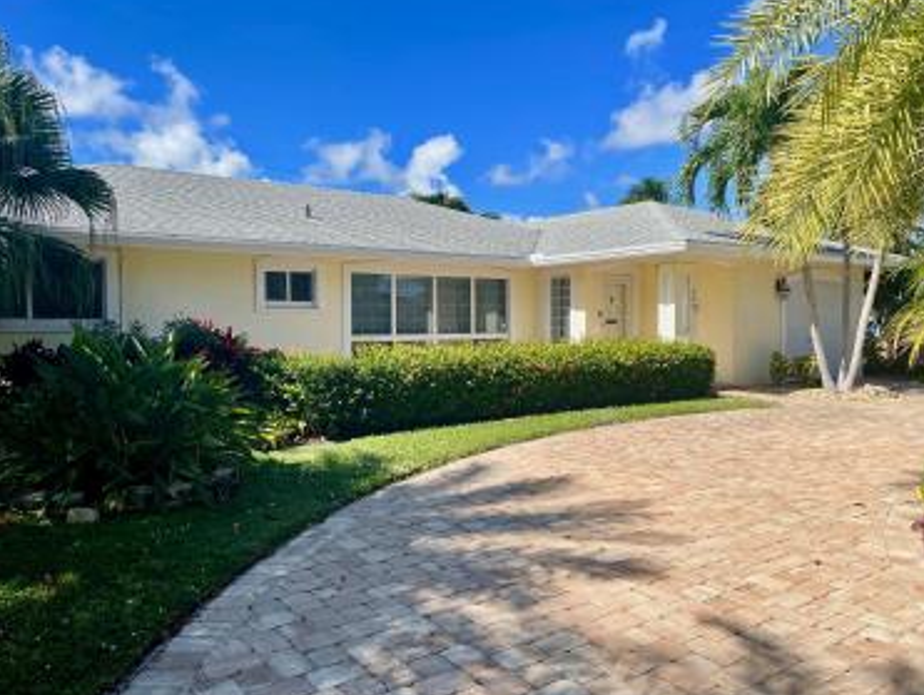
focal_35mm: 28
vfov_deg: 49.8
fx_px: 748
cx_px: 451
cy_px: 339
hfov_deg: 63.4
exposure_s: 1/3401
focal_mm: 4.2
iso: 32
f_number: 1.6
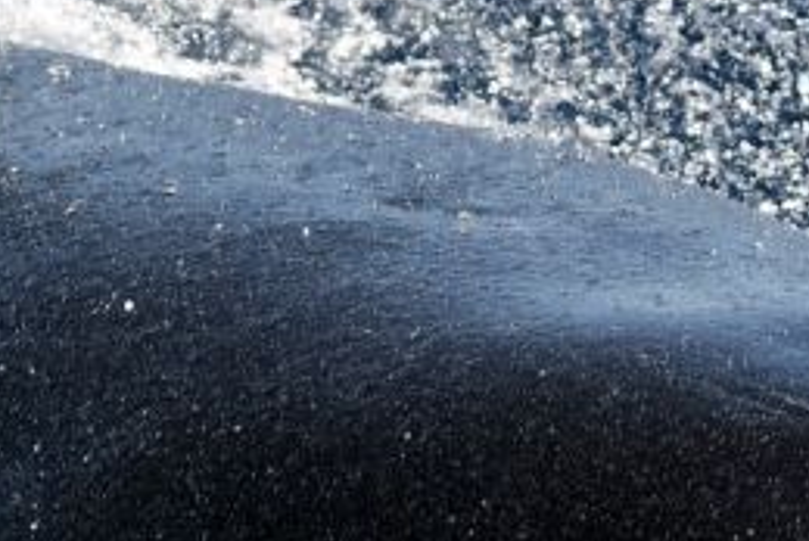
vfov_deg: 2.0
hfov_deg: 3.0
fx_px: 15545
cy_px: 630
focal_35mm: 691
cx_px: 510
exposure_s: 1/2000
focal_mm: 150
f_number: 7.1
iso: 400
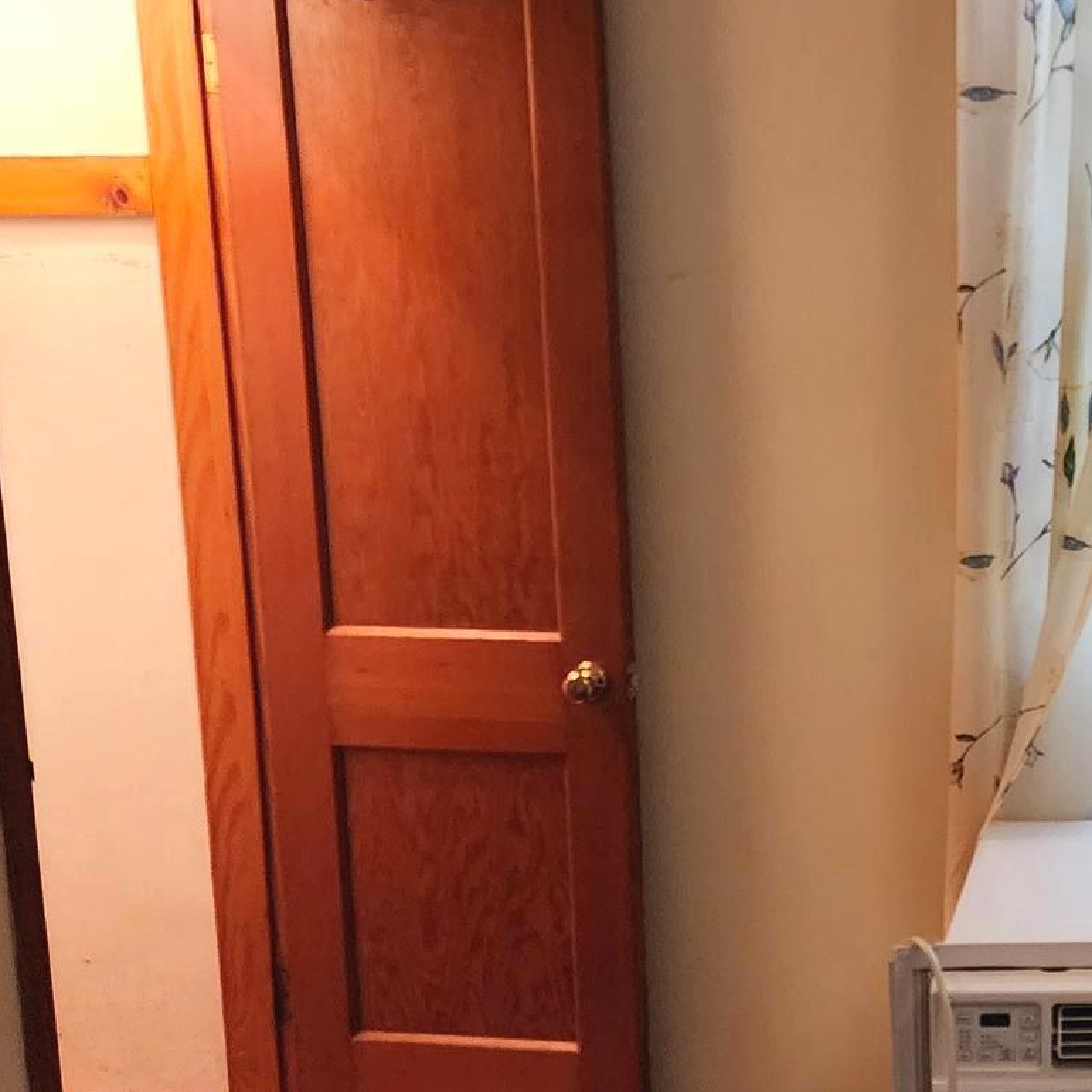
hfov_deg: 28.6
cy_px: 557
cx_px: 1207
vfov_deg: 31.6
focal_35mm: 54
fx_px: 1927
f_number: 1.8
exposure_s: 1/120
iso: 800
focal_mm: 6.4
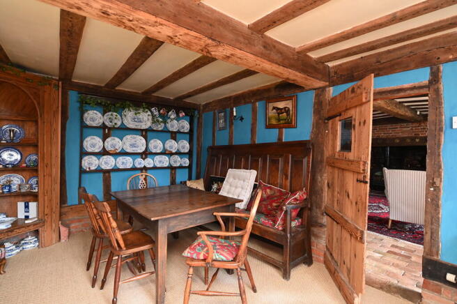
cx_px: 228
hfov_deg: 93.3
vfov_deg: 70.3
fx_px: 216
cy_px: 152
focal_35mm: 17
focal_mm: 17
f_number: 4
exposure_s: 1/60
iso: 800
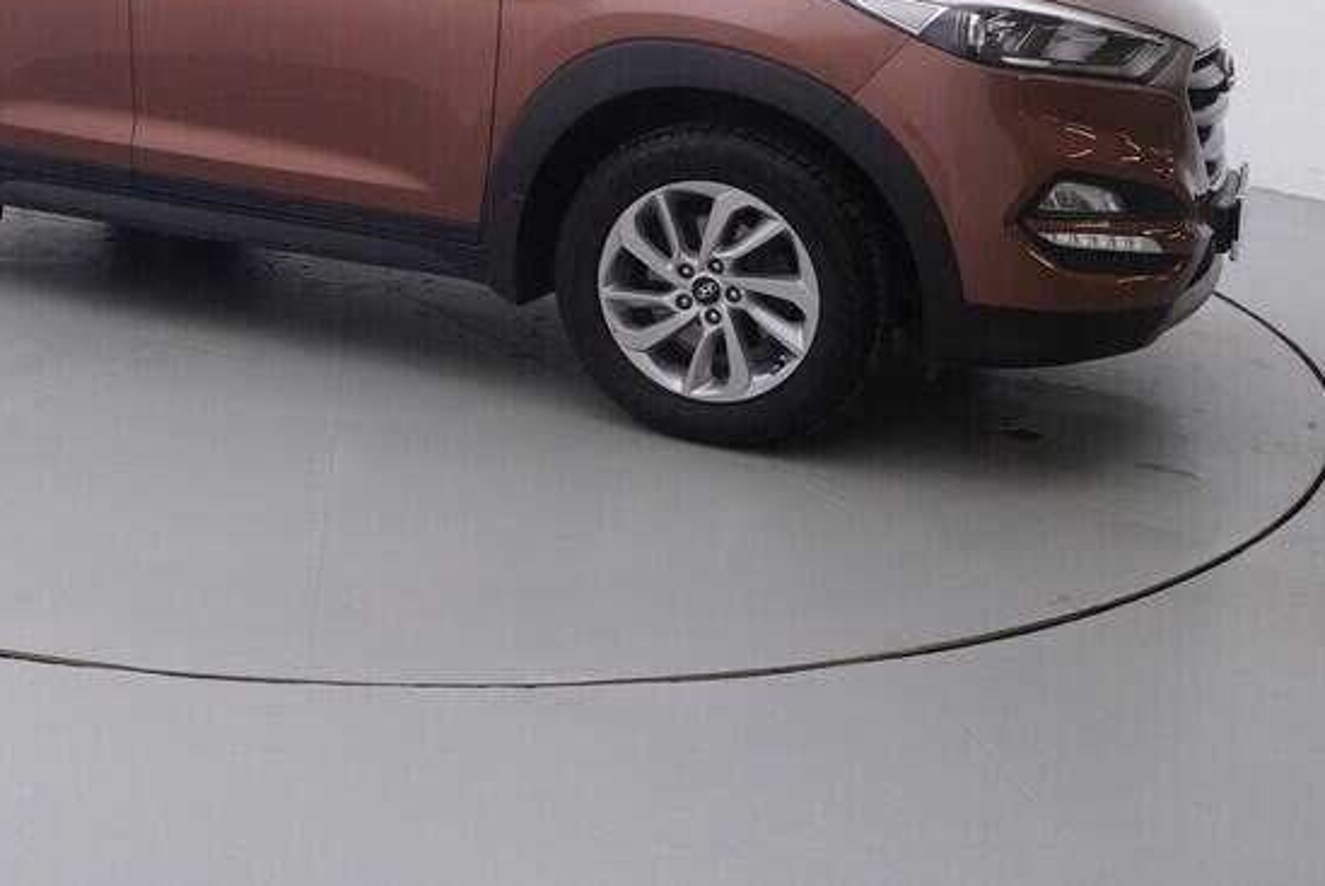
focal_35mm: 42
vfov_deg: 30.4
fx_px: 1545
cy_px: 63
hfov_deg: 44.0
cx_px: 246
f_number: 5
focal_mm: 15
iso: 200
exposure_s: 1/80
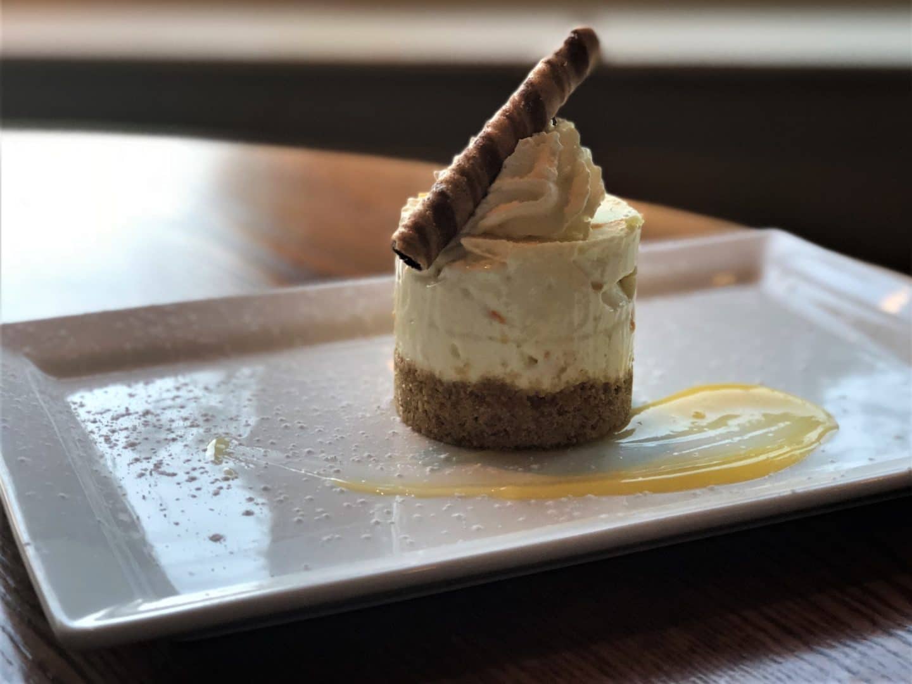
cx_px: 456
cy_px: 342
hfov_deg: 33.8
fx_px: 1502
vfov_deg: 25.7
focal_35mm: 57
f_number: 2.8
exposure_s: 1/50
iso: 250
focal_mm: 6.6
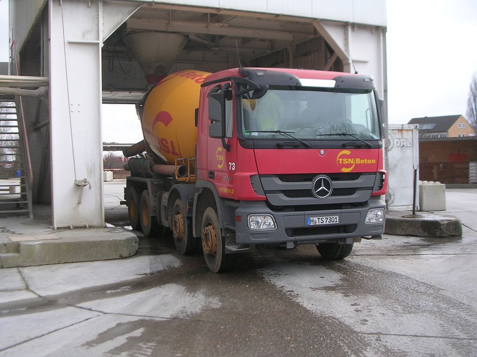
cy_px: 178
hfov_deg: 43.9
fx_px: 593
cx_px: 238
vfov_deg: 33.6
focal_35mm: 43
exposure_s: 1/135
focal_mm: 6.6
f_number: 3
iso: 50
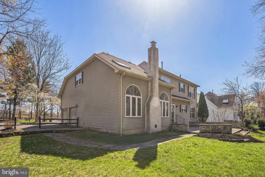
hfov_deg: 96.7
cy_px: 88
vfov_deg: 73.7
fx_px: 118
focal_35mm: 16
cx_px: 132
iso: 80
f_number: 13
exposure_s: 1/60
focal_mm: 16
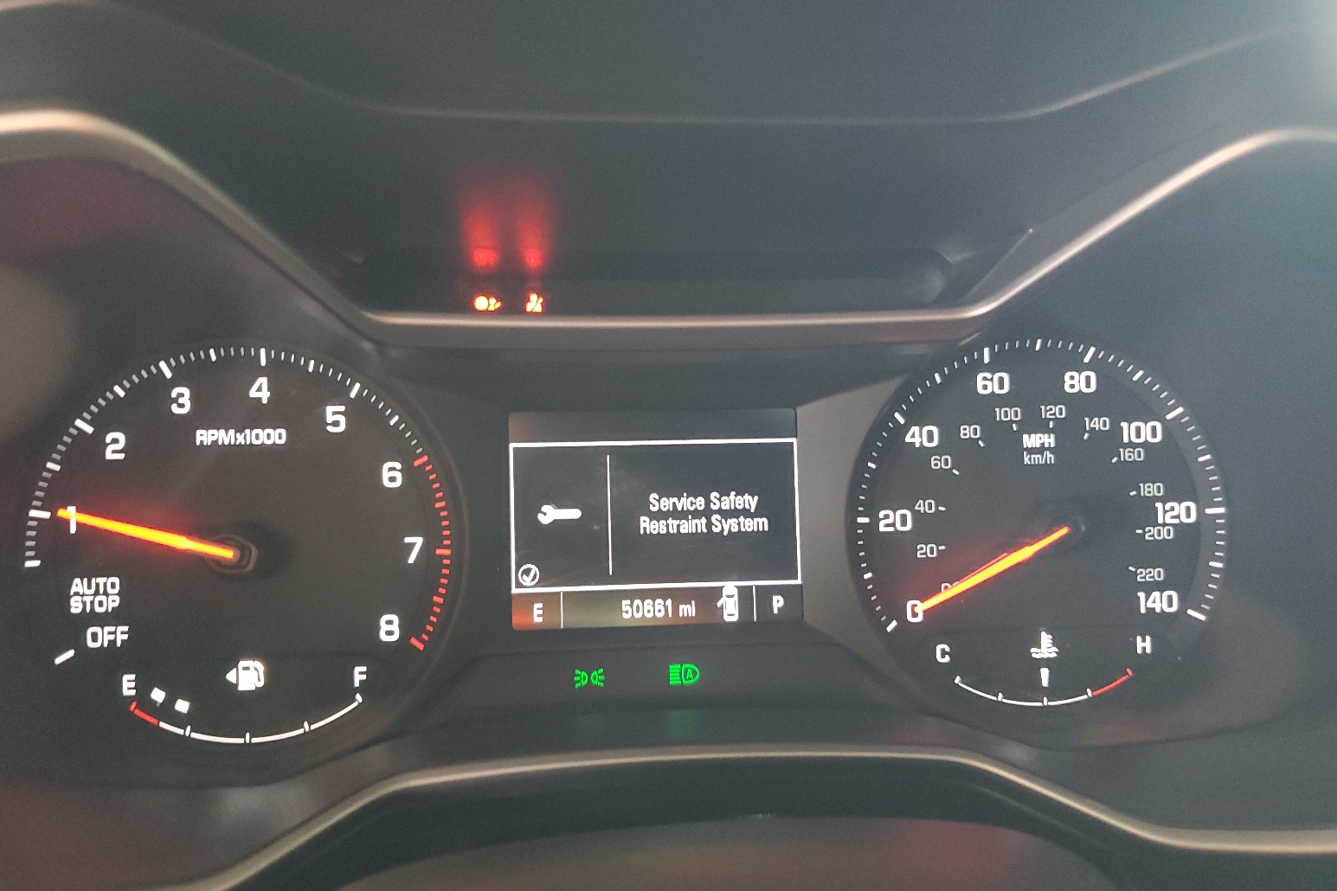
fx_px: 1040
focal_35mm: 28
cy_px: 492
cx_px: 658
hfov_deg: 65.5
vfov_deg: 46.3
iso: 296
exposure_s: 1/15
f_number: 1.5
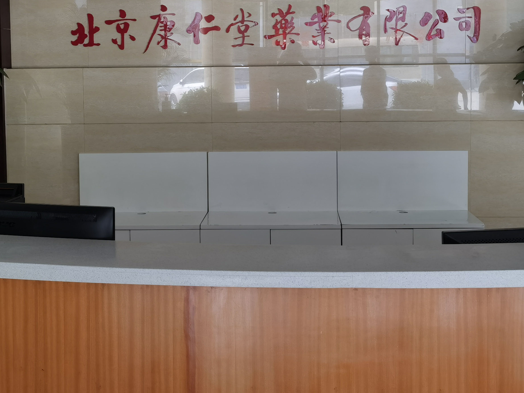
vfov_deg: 27.2
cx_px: 261
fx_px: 802
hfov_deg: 36.2
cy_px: 102
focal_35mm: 53
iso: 100
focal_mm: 5.56
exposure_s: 1/120
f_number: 1.6
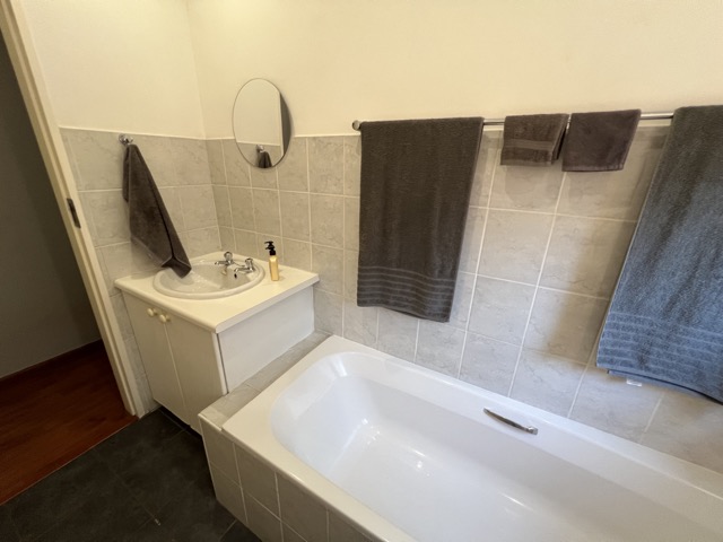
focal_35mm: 13
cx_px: 362
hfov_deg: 106.2
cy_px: 271
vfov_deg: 89.9
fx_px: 272
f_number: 1.8
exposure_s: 1/100
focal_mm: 1.57
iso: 250
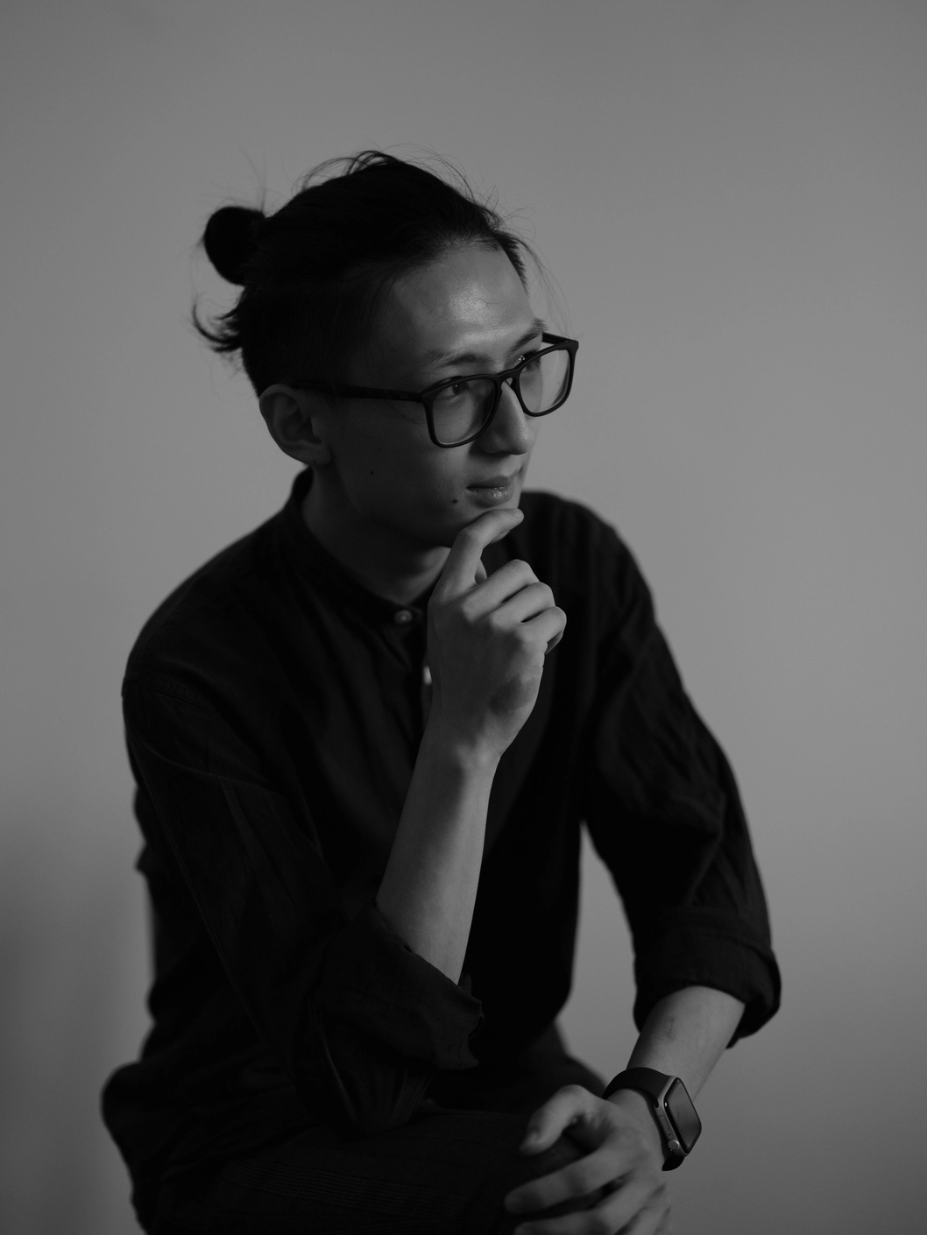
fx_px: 2392
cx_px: 457
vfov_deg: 29.0
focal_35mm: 67
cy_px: 648
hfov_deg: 21.9
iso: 1250
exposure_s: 1/50
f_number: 1.7
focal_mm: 80
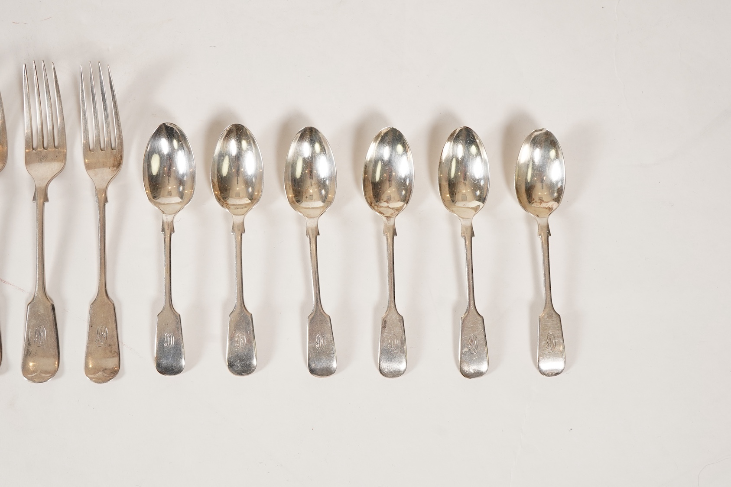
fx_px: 914
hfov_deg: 43.6
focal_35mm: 45
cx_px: 366
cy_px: 244
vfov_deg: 29.9
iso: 400
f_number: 16
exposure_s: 1/125
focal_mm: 30
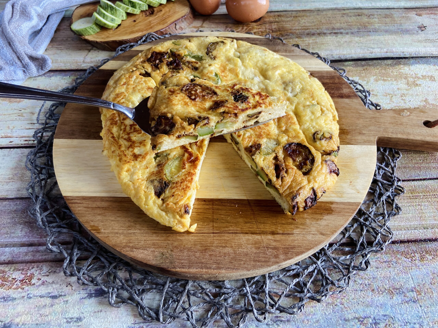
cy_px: 164
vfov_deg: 53.1
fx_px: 329
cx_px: 219
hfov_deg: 67.3
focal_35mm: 26
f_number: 1.8
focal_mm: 4.25
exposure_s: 1/121
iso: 100
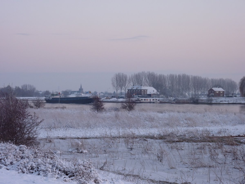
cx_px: 122
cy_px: 92
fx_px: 637
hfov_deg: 21.8
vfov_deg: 16.4
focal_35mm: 90
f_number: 4.3
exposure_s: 1/40
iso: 125
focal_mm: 14.7
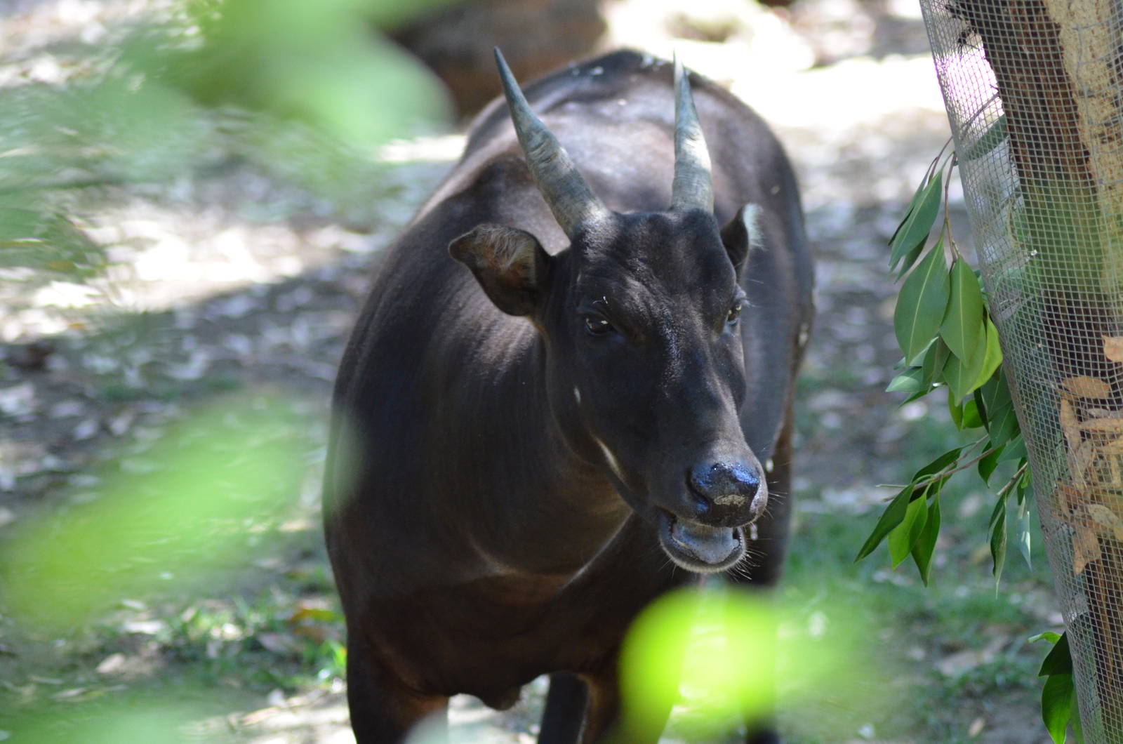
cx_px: 562
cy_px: 372
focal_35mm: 270
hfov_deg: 7.6
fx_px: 8406
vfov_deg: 5.1
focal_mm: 180
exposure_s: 1/500
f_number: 4.5
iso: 2200
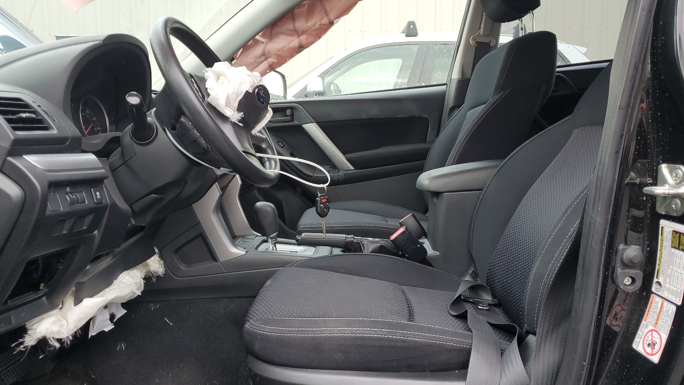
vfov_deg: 40.2
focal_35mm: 29
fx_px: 526
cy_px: 187
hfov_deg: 66.1
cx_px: 344
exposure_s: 1/60.2
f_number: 1.5
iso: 55
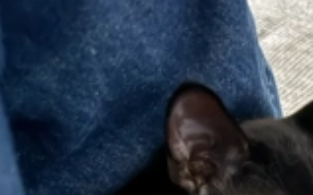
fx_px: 545
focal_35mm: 64
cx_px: 283
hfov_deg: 30.6
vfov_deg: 16.4
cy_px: 366
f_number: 1.78
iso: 2000
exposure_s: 1/9
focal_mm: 6.76
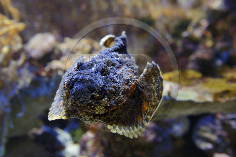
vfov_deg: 41.1
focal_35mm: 32
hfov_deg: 58.7
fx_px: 210
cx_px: 118
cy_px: 78
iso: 1600
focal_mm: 32
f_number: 4
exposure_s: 1/80
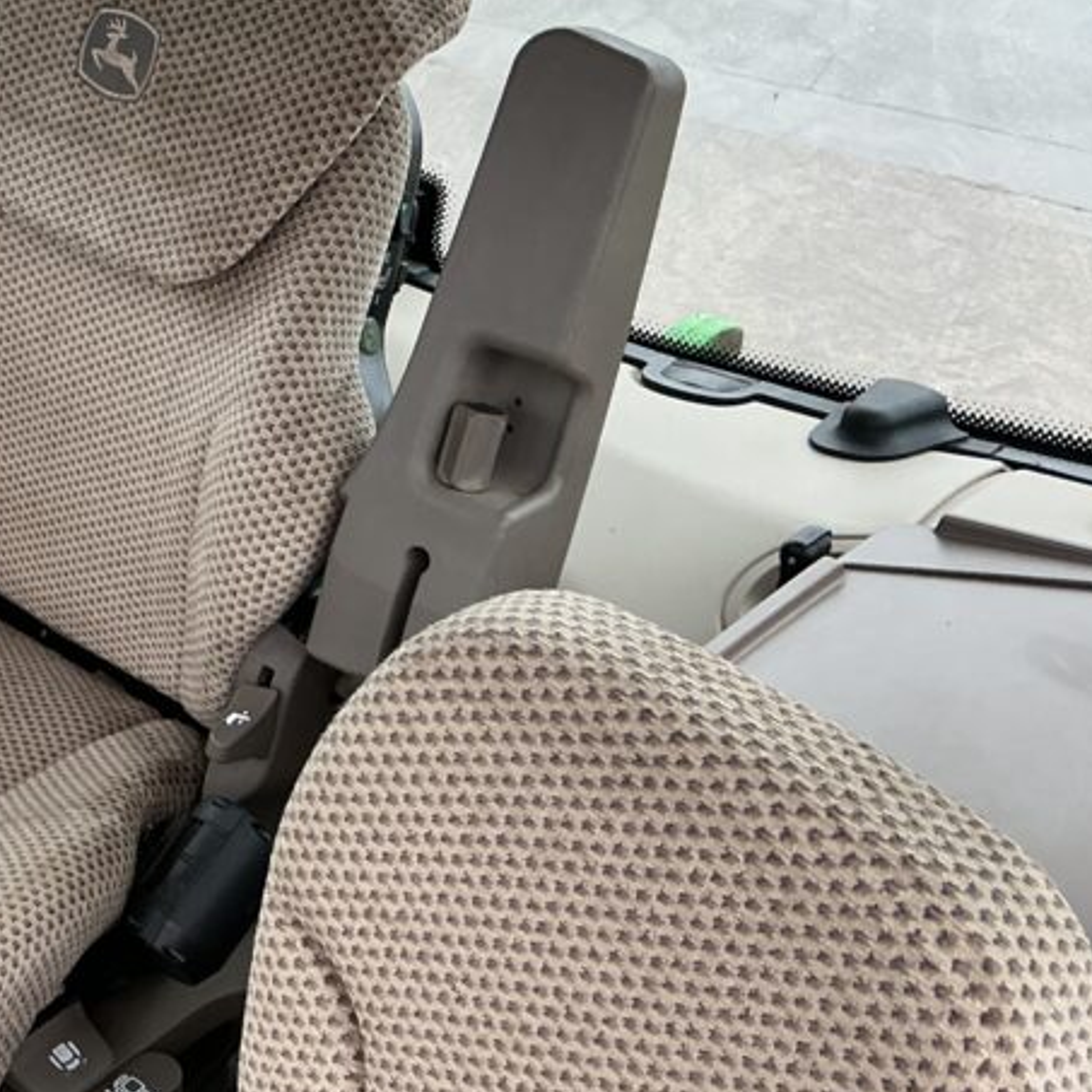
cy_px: 460
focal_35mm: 56
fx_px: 1999
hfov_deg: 28.2
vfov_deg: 30.5
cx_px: -70
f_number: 1.8
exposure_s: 1/122
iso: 32
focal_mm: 3
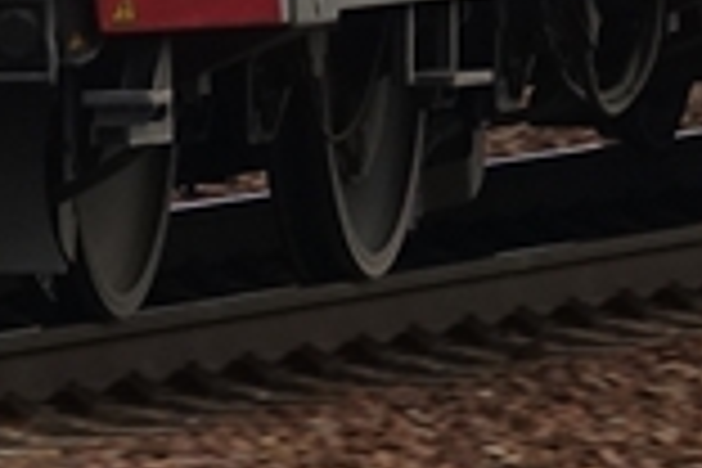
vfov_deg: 1.1
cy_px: -882
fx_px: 24646
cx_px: 346
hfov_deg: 1.6
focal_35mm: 1264
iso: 100
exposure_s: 1/200
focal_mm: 60.29
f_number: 4
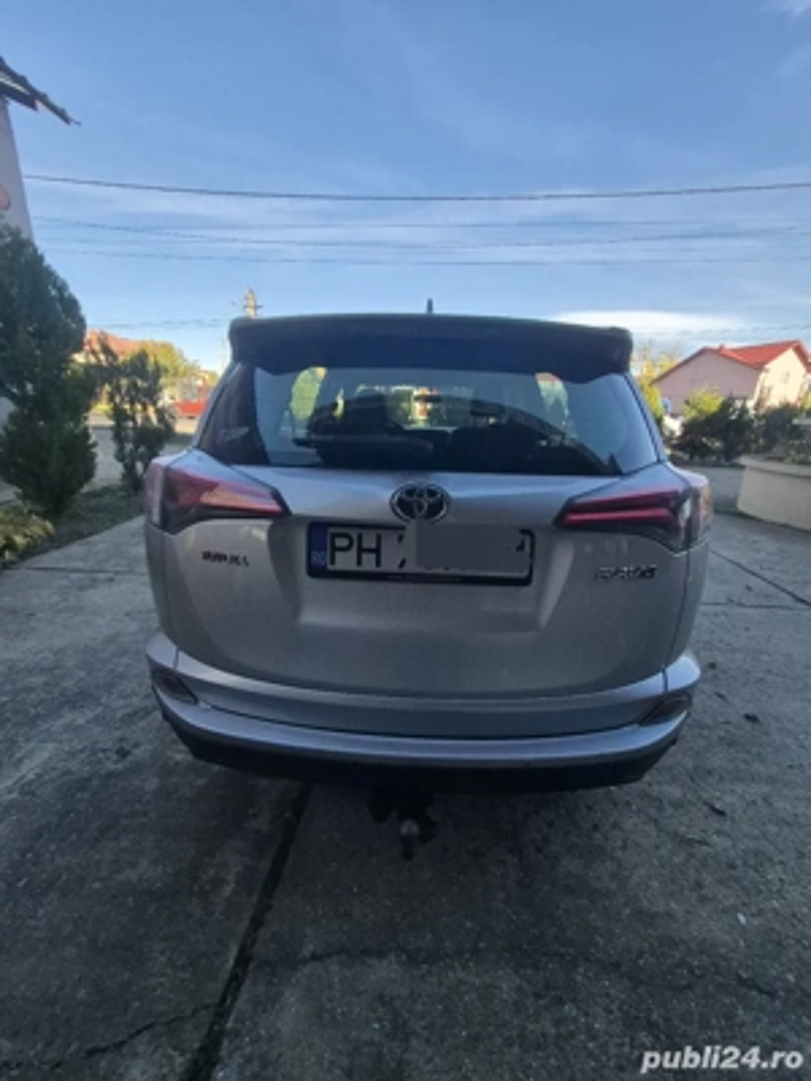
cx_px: 406
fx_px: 406
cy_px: 540
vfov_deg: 106.2
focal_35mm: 13
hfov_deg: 89.9
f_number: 2.2
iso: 125
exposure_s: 1/769
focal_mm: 1.74
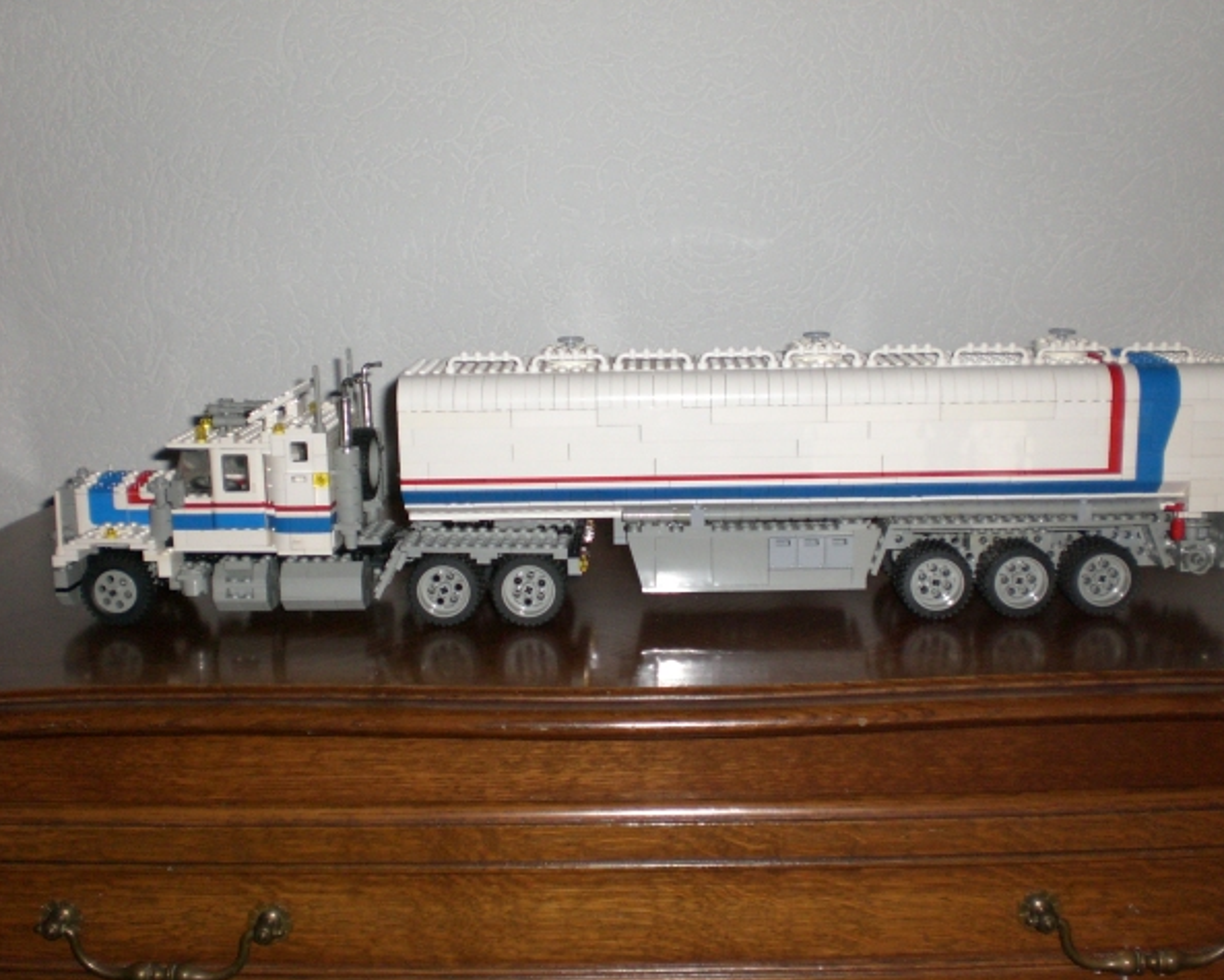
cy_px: 489
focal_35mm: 40
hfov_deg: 45.8
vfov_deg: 37.4
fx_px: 1450
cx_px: 632
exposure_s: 1/60
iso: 200
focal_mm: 6.3
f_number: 3.1
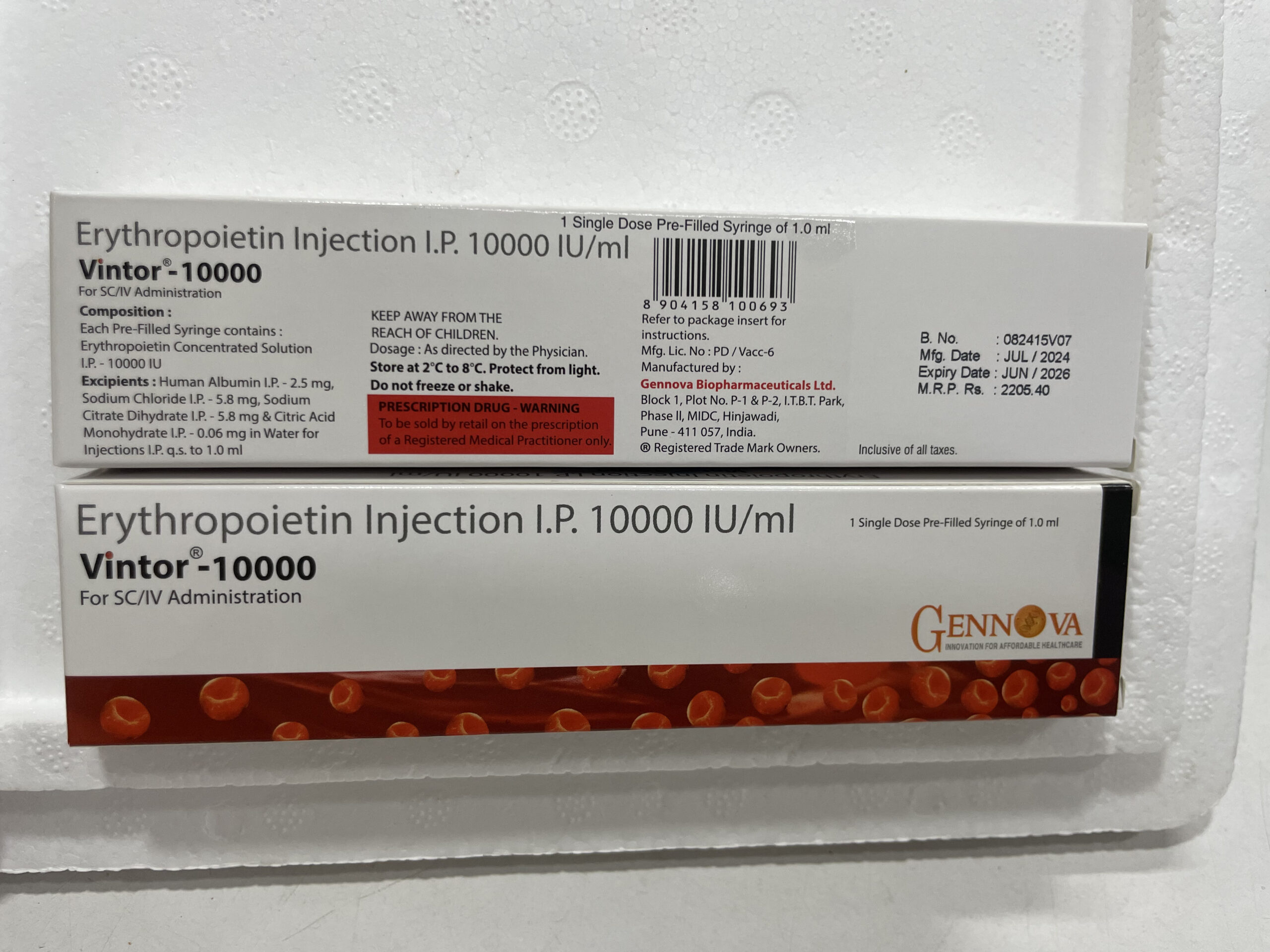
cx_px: 635
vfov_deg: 53.1
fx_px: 954
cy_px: 476
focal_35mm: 26
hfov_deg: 67.3
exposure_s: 1/100
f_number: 1.6
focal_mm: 4.2
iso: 100
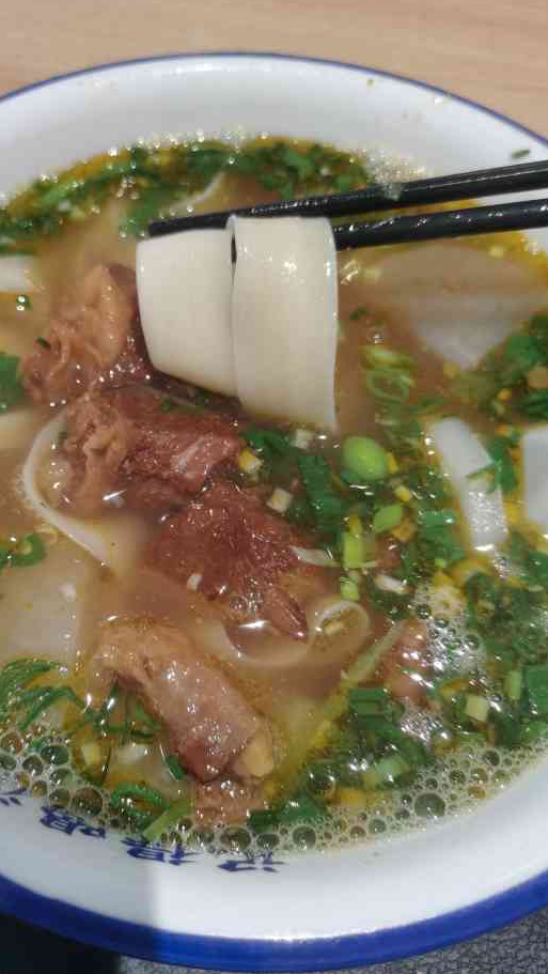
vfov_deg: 66.0
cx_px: 202
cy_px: 476
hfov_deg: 39.9
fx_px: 749
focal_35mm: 29
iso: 320
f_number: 1.8
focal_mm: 5.58
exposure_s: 1/625
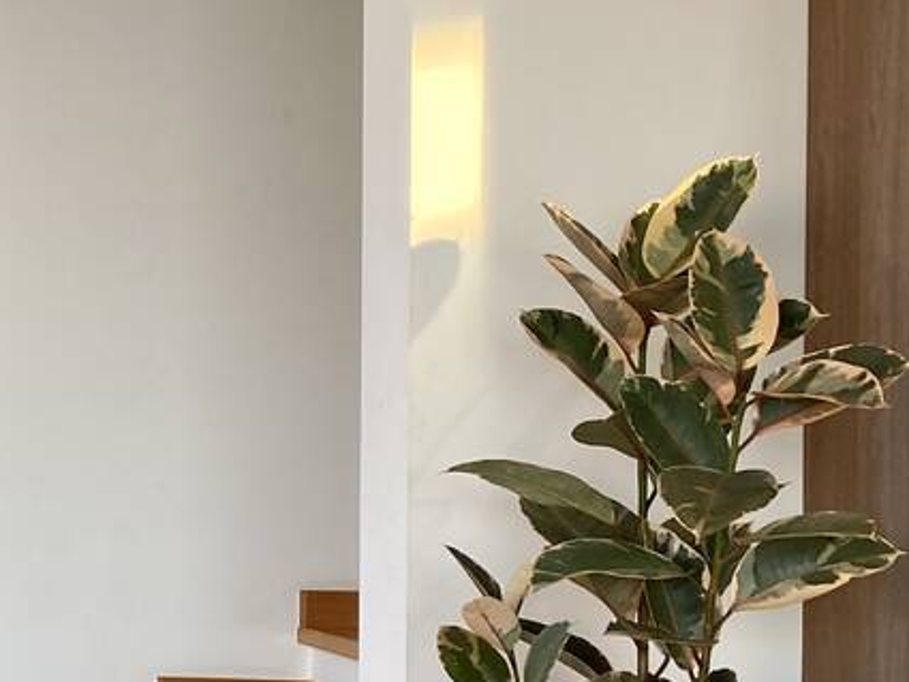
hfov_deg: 18.7
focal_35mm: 88
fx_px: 2311
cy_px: 417
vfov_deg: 16.8
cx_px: -588
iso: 80
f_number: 1.8
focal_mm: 4.25
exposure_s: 1/120
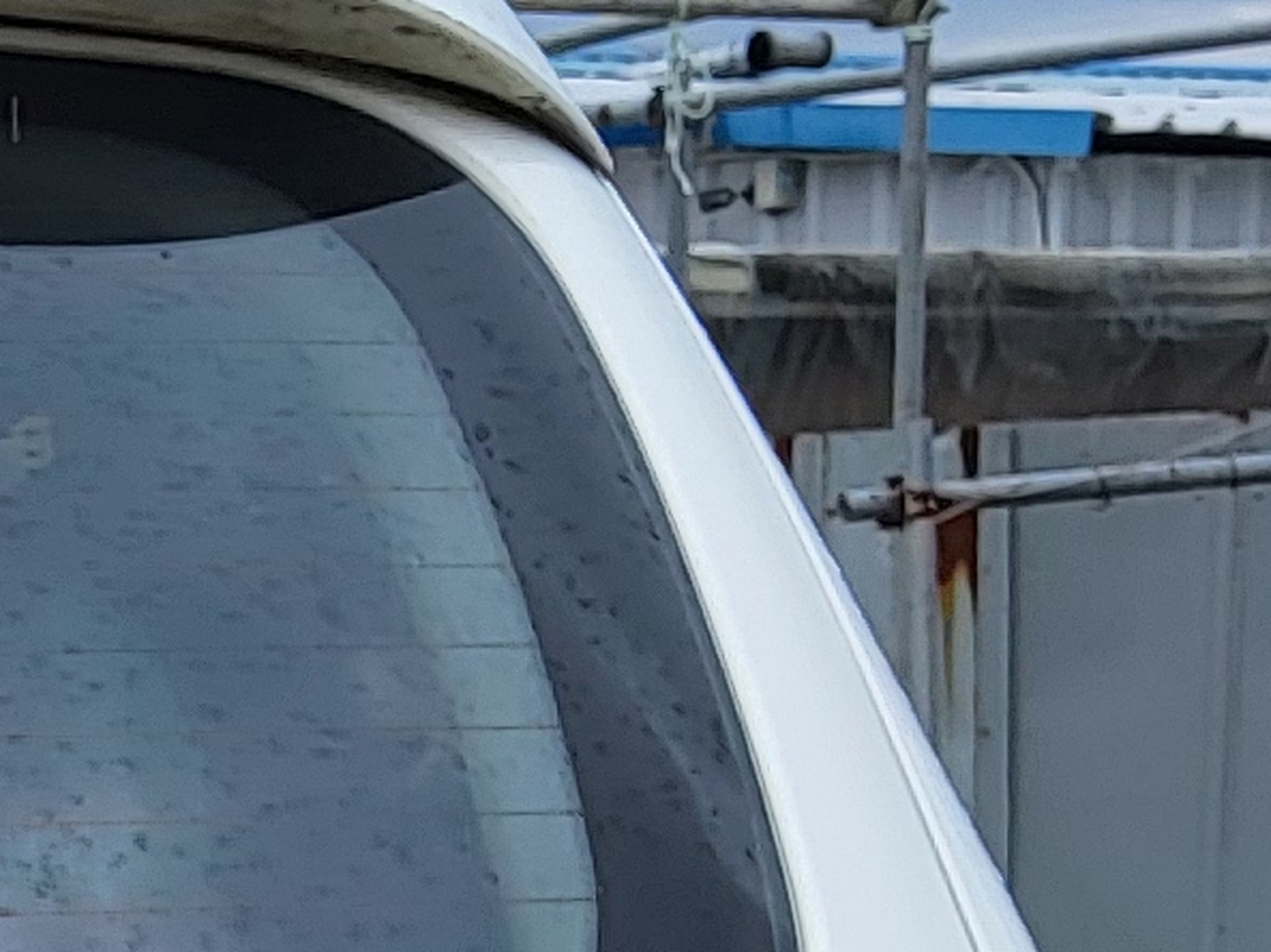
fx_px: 6568
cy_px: 2284
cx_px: -1282
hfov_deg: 10.2
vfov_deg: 7.7
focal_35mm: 179
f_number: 1.8
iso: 12
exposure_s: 1/449
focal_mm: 3.98
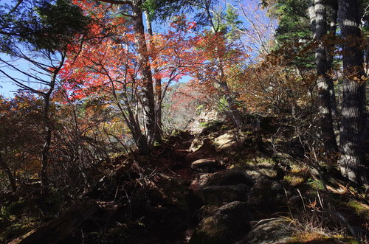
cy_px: 122
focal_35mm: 28
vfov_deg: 46.2
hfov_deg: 65.6
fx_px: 286
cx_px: 184
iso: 200
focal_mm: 18.3
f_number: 4.5
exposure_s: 1/400
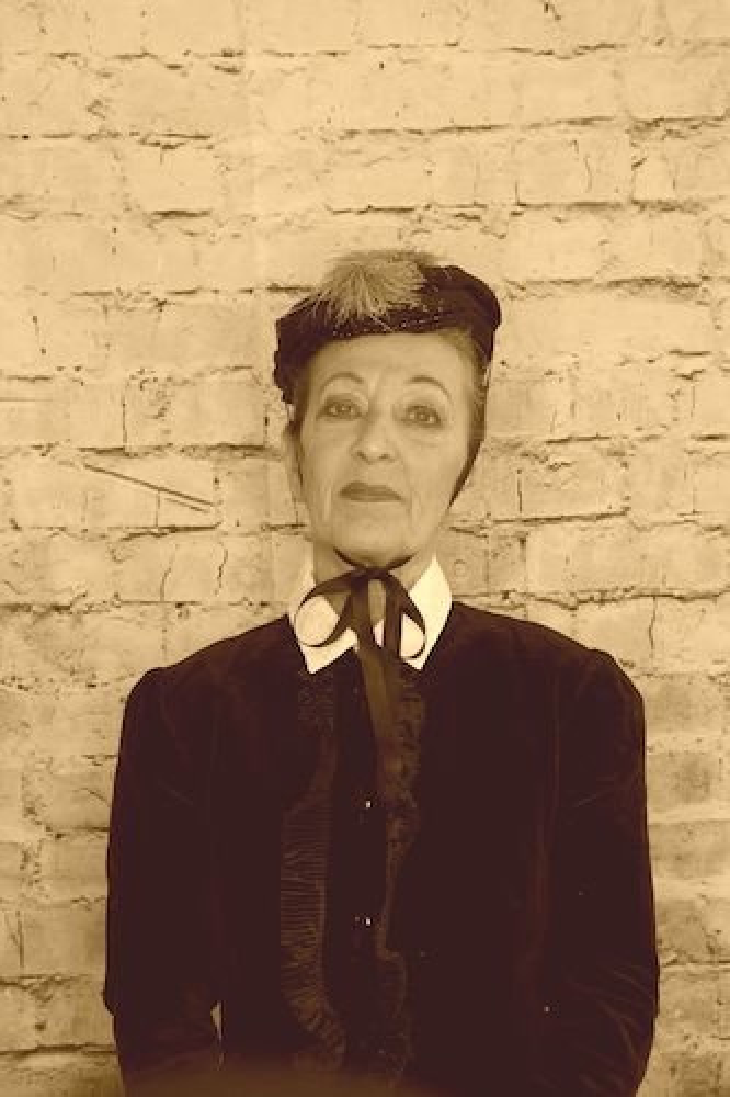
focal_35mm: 68
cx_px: 365
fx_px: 2054
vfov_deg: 29.9
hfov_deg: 20.1
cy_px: 548
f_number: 5
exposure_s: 1/100
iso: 1250
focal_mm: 45
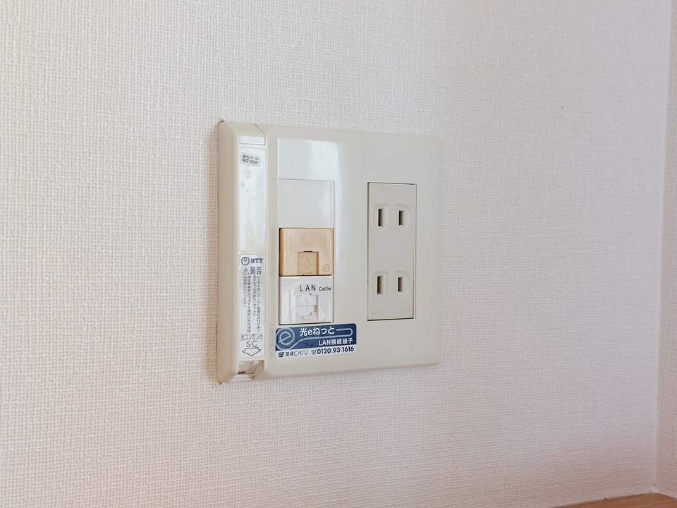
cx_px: 338
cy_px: 254
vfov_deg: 56.8
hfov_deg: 71.6
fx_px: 469
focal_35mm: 24
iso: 50
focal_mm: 5.23
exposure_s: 1/60
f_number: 1.8
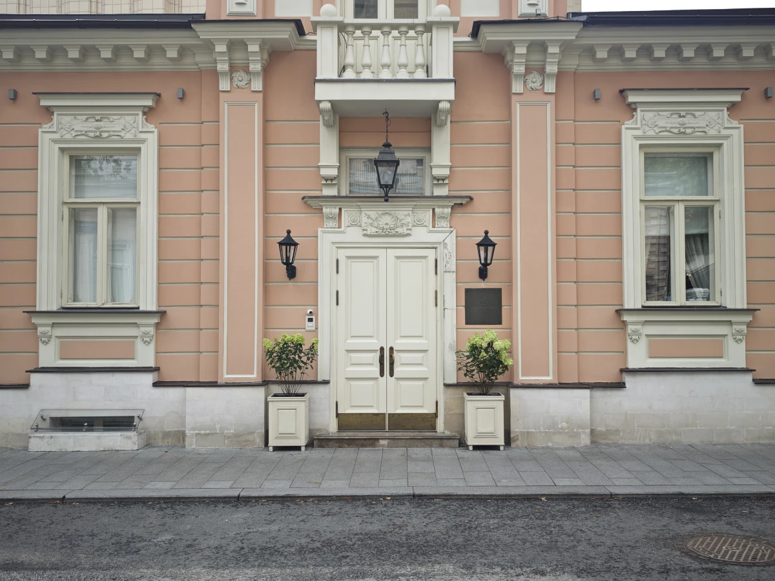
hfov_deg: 52.6
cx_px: 388
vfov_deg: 40.7
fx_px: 784
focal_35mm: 35
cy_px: 290
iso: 50
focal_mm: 8.72
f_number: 2
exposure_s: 1/490
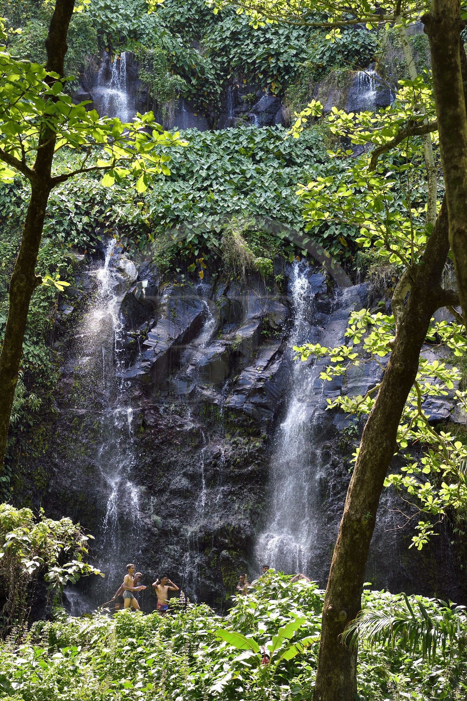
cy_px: 350
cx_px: 234
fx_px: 1363
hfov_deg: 19.4
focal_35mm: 70
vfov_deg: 28.9
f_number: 6.3
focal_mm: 70
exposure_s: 1/250
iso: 400
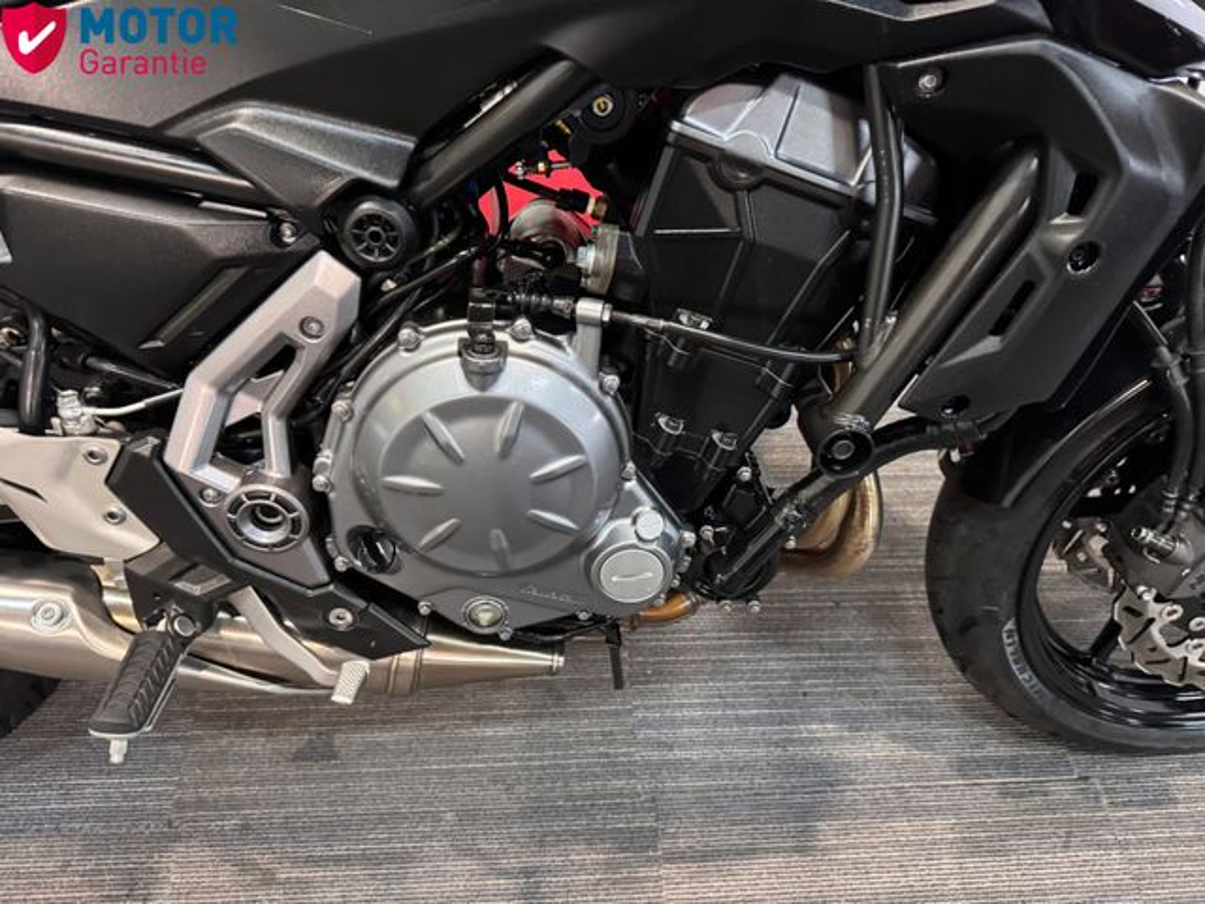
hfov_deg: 71.6
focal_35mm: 24
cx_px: 602
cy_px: 452
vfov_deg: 56.8
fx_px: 835
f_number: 1.78
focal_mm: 6.76
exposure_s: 1/33
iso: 800
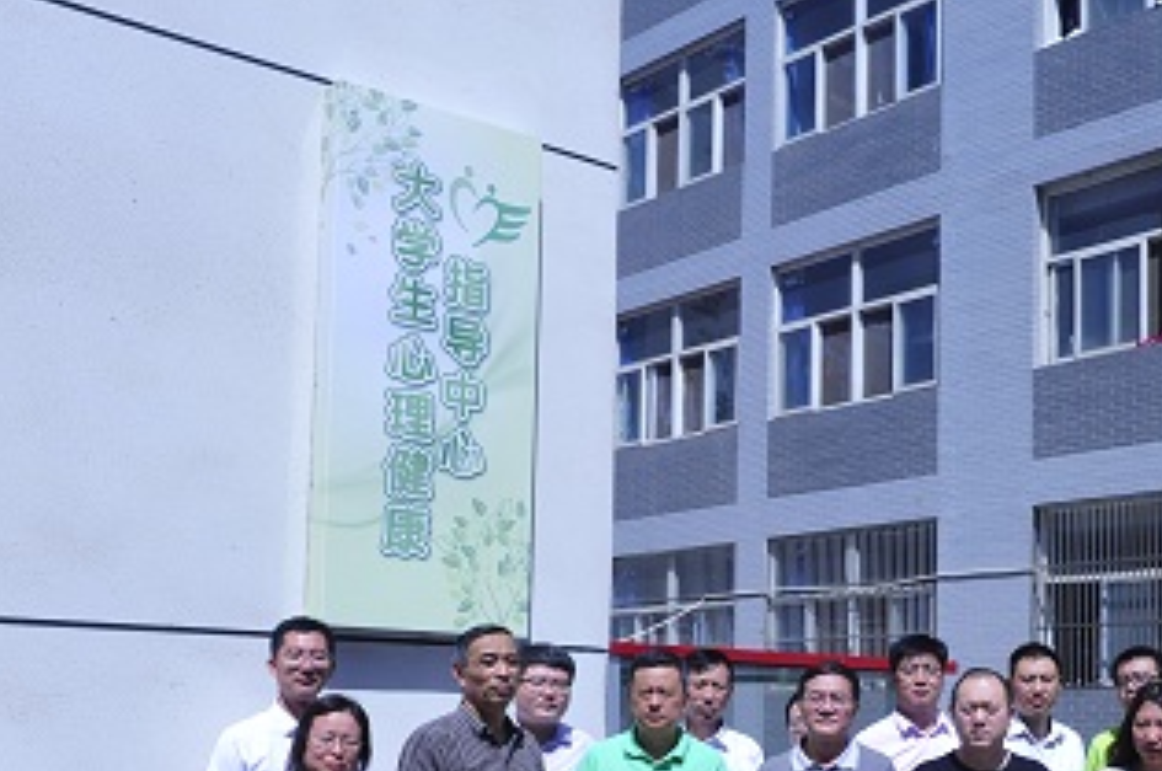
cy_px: 631
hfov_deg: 38.0
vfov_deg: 25.9
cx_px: 863
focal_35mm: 51
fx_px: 1644
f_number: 5.6
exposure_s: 1/1000
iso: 200
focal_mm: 29
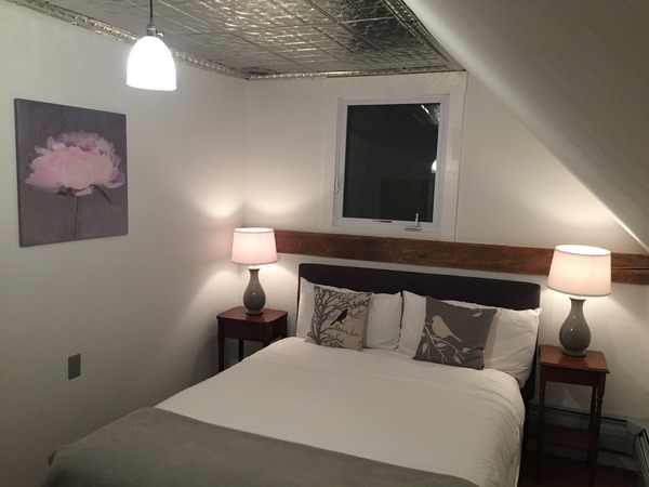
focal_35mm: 29
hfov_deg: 61.7
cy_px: 244
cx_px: 324
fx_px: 544
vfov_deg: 48.2
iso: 100
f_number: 2.2
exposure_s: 1/30
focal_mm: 4.15
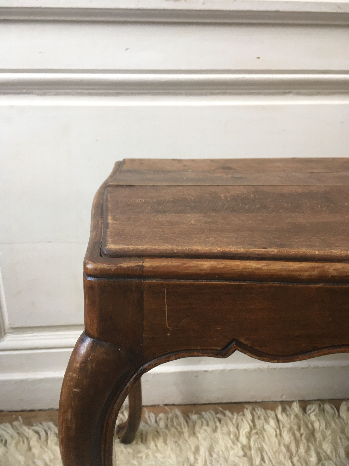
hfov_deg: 48.2
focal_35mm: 29
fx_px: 390
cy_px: 233
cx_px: 174
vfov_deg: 61.7
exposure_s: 1/33
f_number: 2.2
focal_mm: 4.15
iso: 80
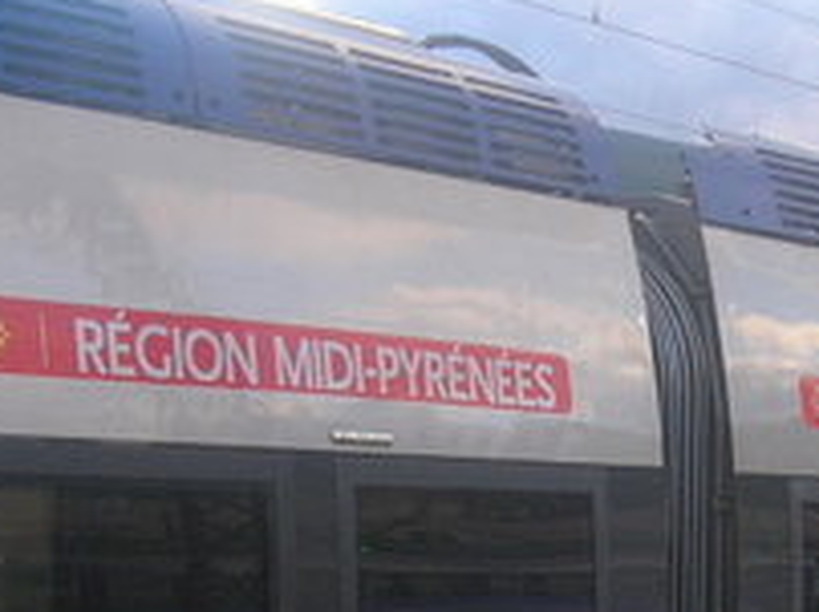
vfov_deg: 13.2
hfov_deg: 17.3
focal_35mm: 111
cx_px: 815
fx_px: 2623
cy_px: 531
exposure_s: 1/121
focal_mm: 5.8
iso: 50
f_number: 2.8
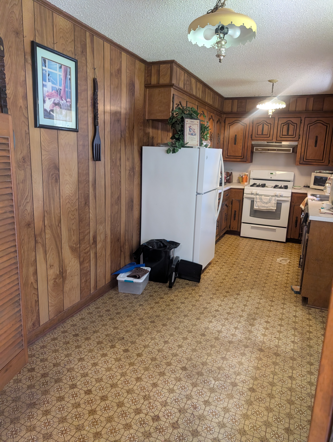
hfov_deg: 56.9
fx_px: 307
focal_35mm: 24
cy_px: 221
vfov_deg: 71.5
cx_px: 166
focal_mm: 6.9
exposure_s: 1/120
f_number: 1.68
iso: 886
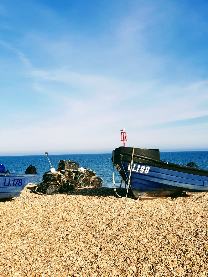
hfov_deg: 28.0
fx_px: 417
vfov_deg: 36.8
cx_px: 104
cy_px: 138
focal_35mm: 52
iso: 25
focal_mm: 6
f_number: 2.4
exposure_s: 1/912
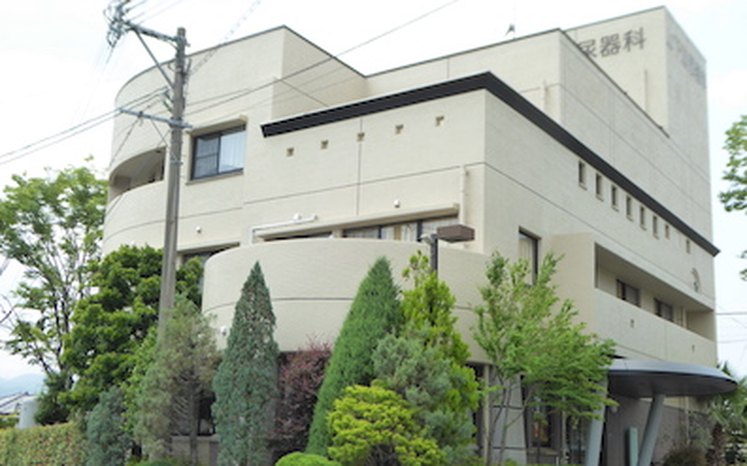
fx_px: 916
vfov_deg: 28.5
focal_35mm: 45
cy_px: 266
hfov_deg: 44.4
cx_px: 375
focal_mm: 7.2
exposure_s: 1/500
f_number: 3.8
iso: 160
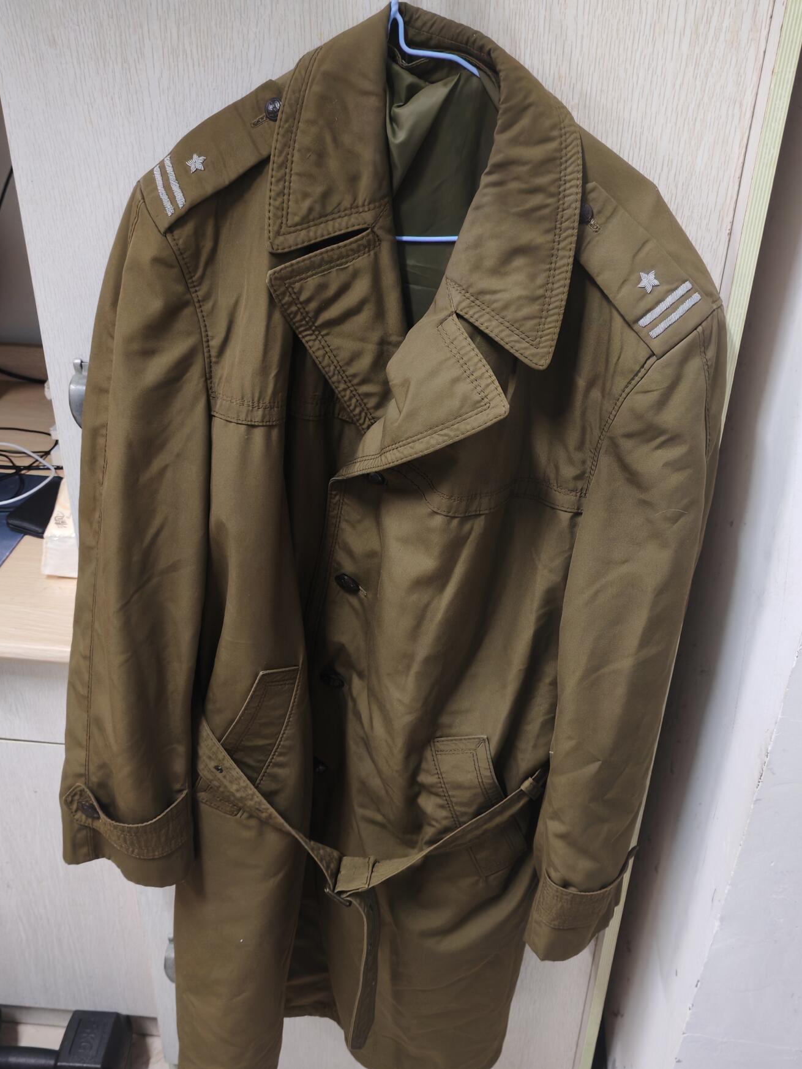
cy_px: 550
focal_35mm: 34
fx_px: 1050
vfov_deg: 54.0
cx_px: 403
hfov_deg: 41.8
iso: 640
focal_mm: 5.52
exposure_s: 1/20
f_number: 1.95
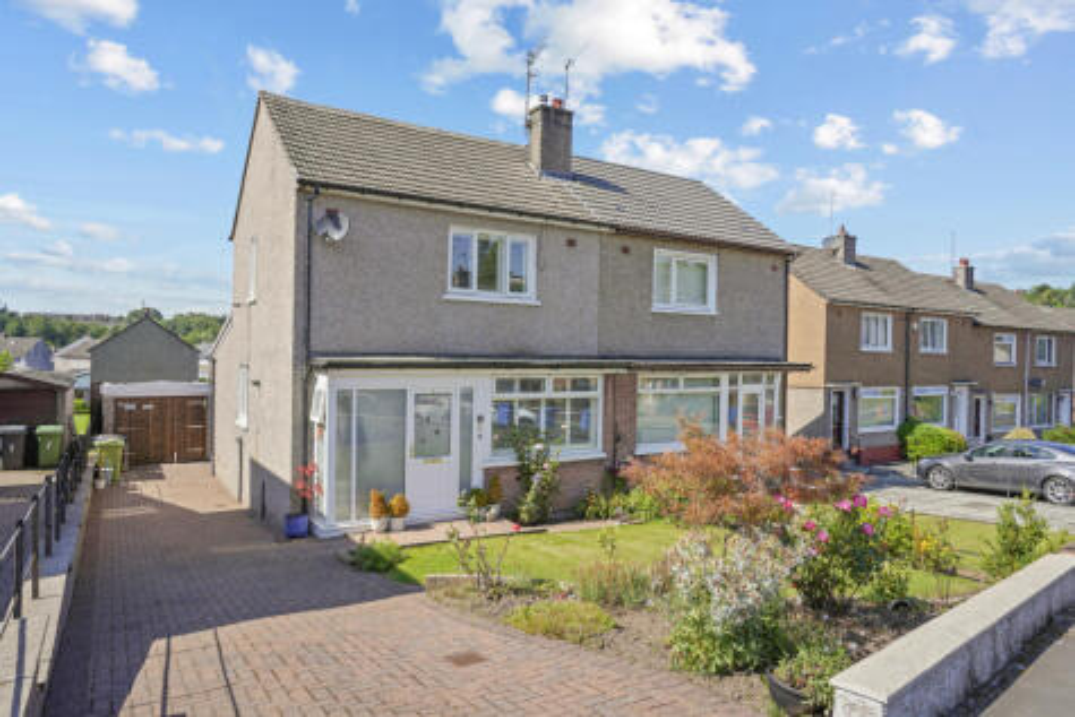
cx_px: 538
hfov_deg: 76.1
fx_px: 687
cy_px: 358
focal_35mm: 23
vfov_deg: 55.1
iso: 100
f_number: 4
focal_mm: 23
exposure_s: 1/800
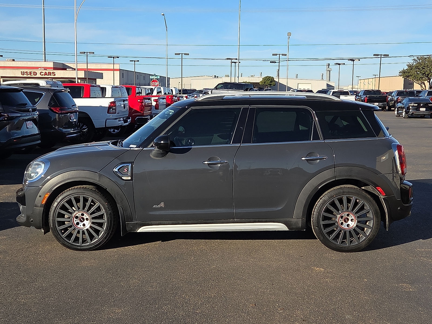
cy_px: 162
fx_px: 599
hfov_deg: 39.7
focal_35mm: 48
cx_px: 216
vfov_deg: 30.3
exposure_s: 1/5000
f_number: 1.8
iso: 77
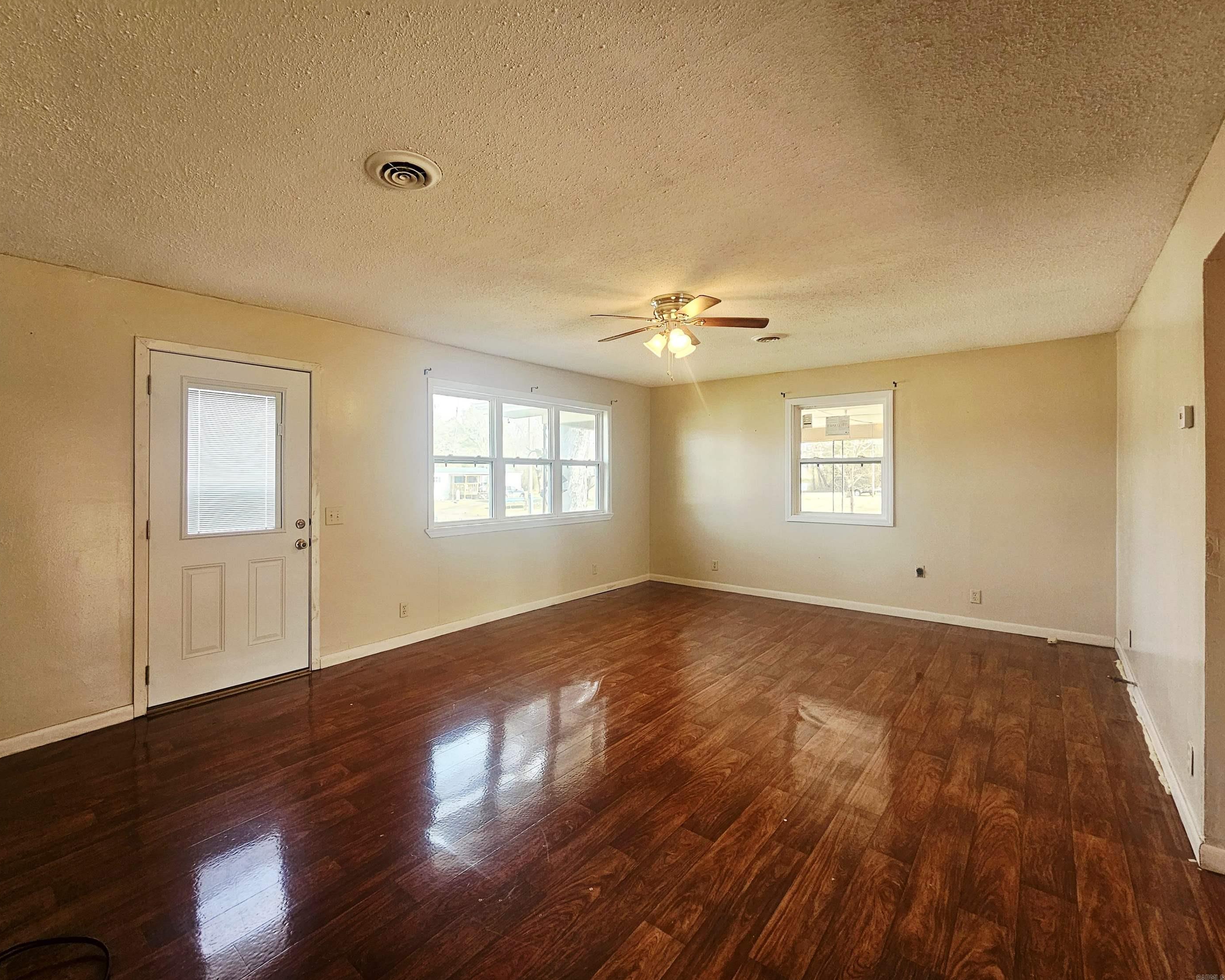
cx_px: 565
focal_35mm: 14
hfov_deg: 100.5
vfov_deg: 88.0
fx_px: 508
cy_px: 476
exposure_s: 1/60.2
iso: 125
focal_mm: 2.2
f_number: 2.2
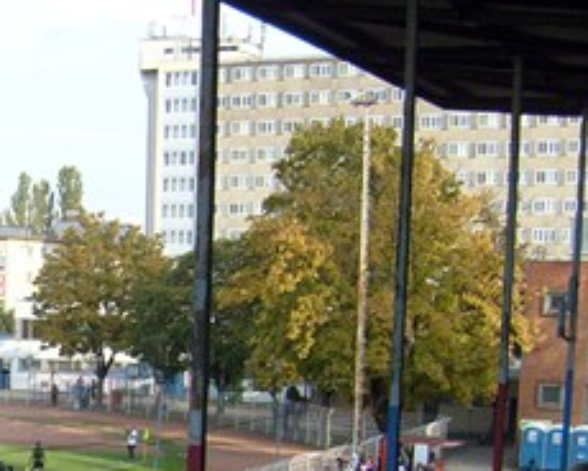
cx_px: -115
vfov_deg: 16.7
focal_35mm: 89
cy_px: 540
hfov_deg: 20.2
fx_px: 1549
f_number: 7.1
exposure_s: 1/90
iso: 80
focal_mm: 5.8
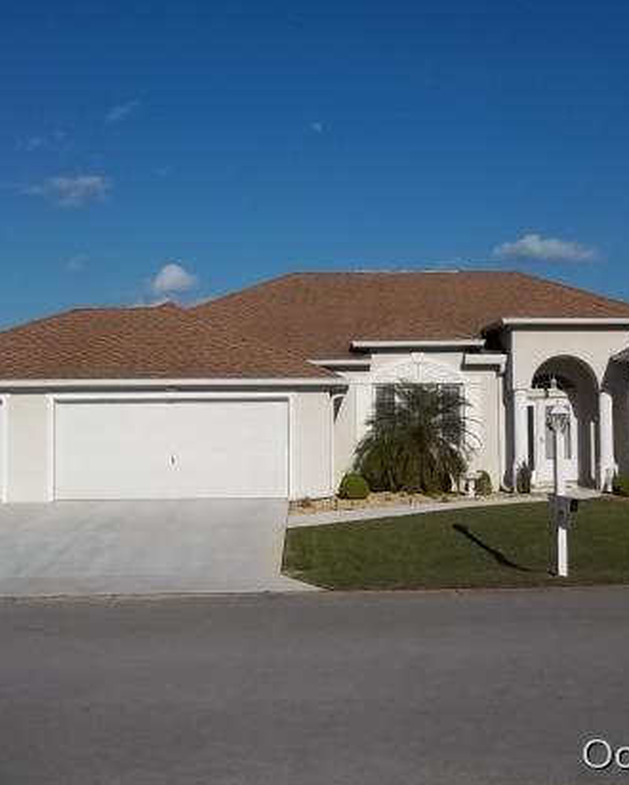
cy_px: 383
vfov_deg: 42.0
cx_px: 337
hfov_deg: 34.2
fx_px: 1023
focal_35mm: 44
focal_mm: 5.7
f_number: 5.5
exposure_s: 1/1250
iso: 80
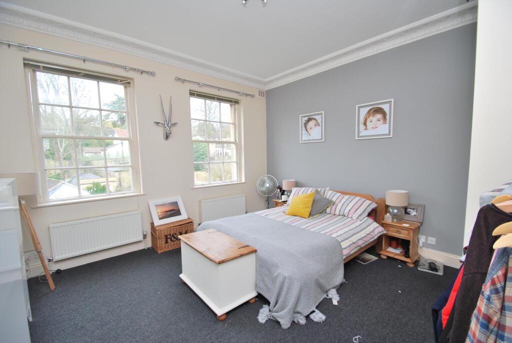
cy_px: 172
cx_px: 256
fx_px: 214
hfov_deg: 100.3
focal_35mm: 15
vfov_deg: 77.5
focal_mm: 10
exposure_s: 1/50
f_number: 3.5
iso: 200
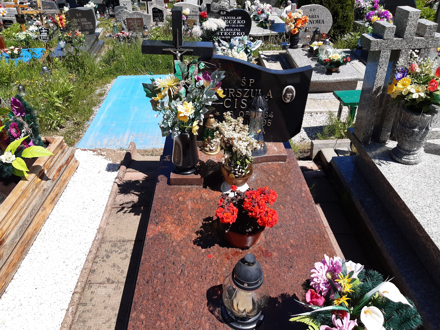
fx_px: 330
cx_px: 220
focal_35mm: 26
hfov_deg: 67.3
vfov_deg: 53.1
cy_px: 165
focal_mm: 3.92
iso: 40
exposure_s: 1/1779
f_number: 1.7
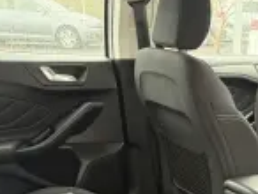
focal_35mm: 64
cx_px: 186
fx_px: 478
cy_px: 228
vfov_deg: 21.5
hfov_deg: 29.8
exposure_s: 1/76
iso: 125
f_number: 1.6
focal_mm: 5.96
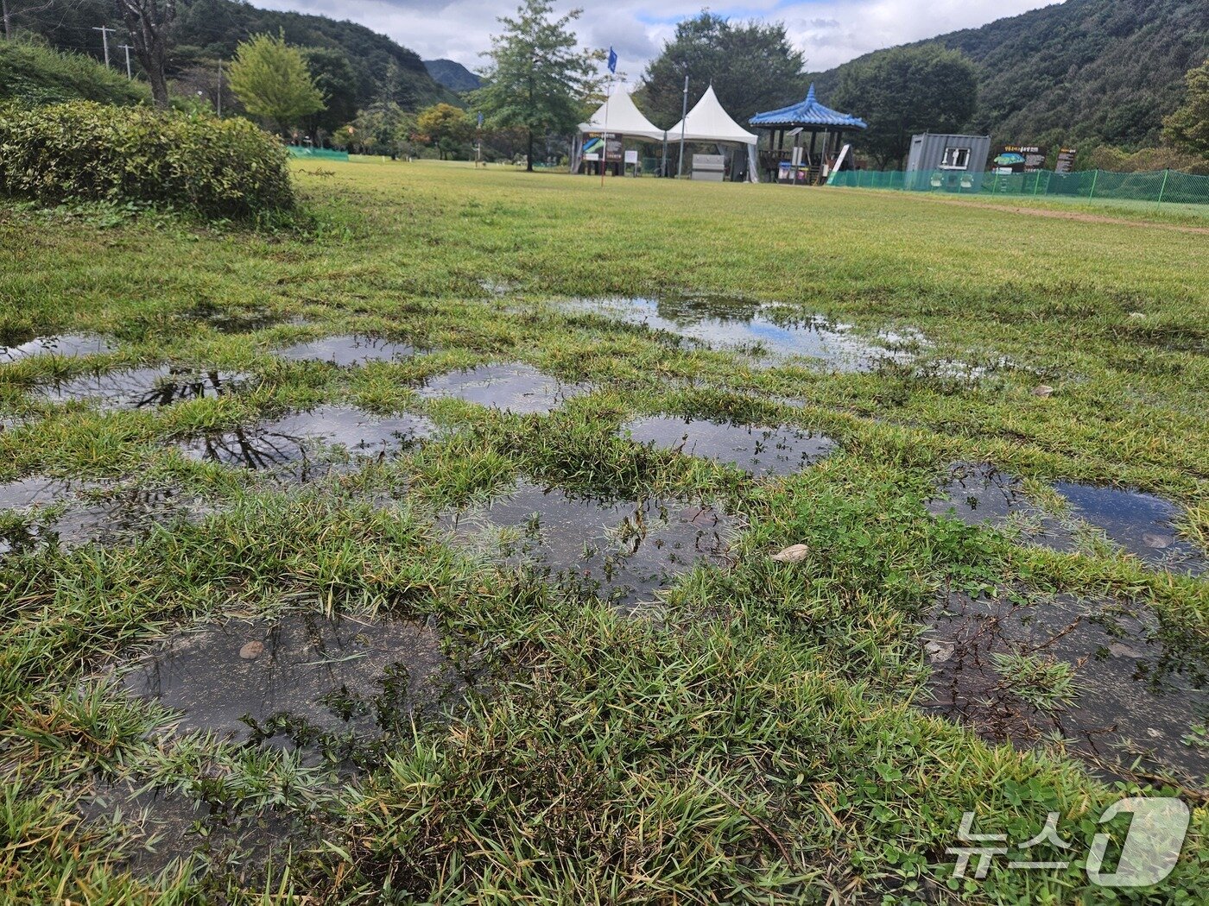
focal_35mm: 23
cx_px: 604
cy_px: 453
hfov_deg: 73.9
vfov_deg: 58.9
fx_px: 803
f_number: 1.8
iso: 25
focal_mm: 5.4
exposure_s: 1/1376
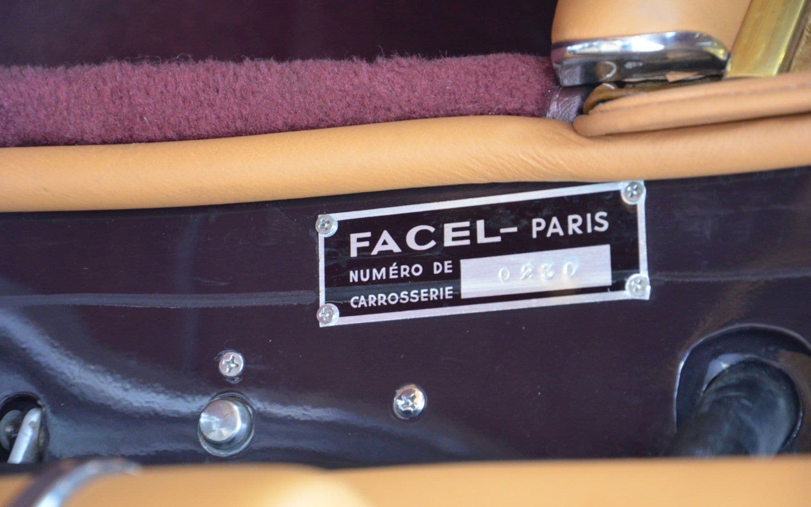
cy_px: 265
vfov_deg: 8.2
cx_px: 405
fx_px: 3548
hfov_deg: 13.0
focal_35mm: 161
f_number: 5.6
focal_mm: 105
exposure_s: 1/60
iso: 1800
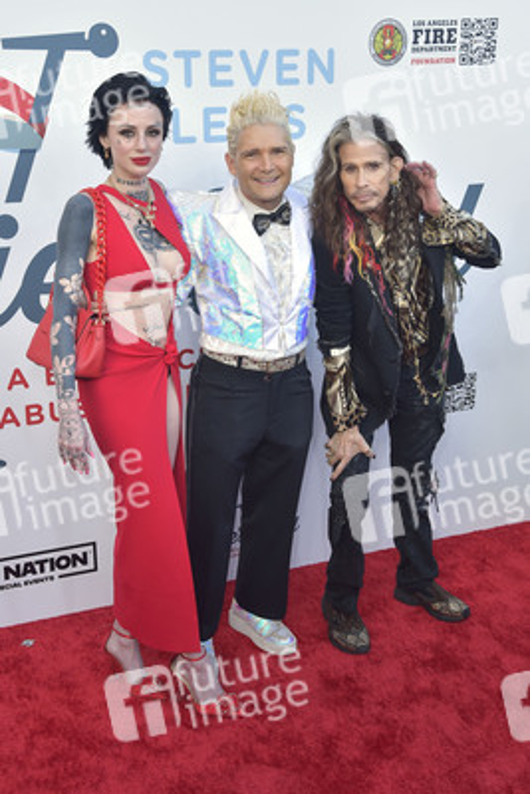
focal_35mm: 44
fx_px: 971
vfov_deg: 44.5
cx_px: 265
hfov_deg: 30.5
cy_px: 397
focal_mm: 44
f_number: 6.3
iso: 500
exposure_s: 1/250
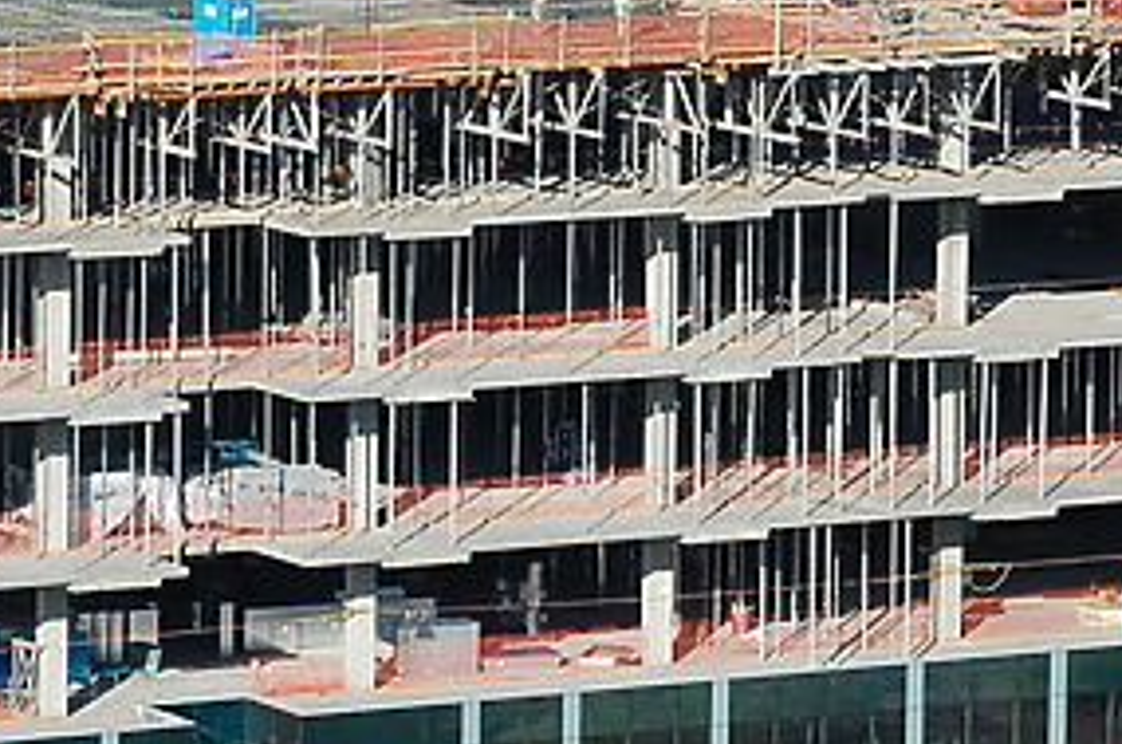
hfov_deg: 6.2
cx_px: 610
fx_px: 10299
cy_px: 285
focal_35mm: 331
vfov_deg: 4.1
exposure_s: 1/250
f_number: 10
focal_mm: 70
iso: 200
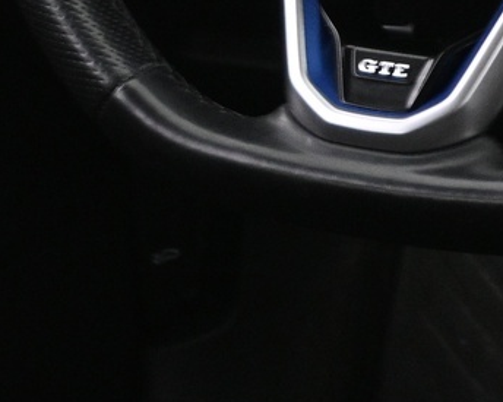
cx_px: 503
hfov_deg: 12.0
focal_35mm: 159
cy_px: -289
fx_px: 2366
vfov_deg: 9.3
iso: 1600
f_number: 4.2
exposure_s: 1/20
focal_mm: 24
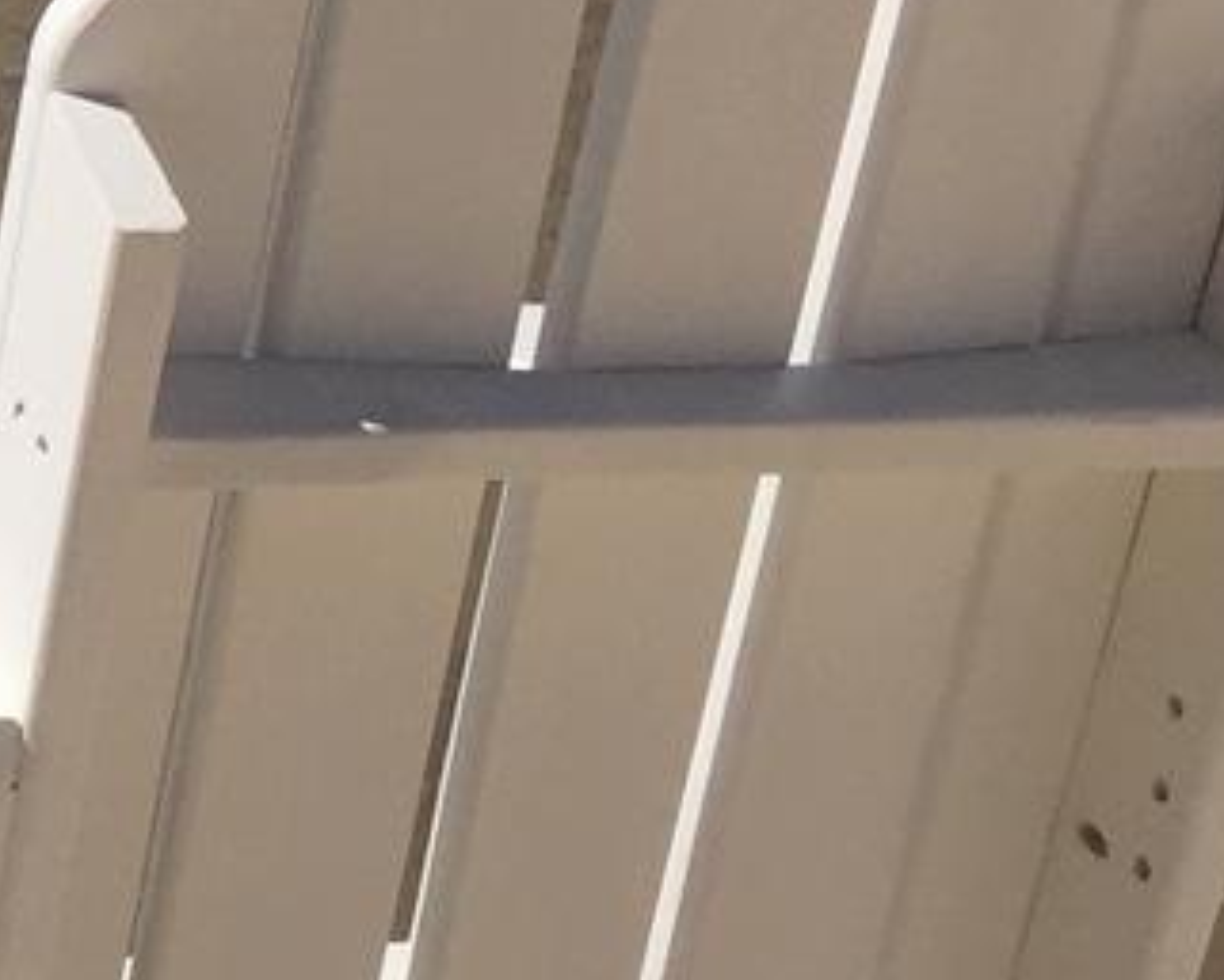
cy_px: -8
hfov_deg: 11.5
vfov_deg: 10.6
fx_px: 5218
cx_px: -1533
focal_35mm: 144
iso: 32
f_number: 2.2
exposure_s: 1/5650
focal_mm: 4.15
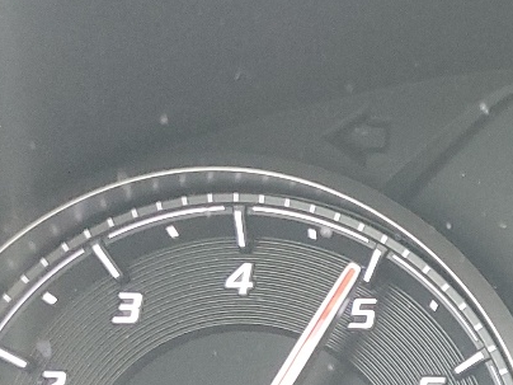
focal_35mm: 103
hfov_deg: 16.8
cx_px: 825
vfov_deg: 14.0
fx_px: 1526
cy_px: 442
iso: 133
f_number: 1.5
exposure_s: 1/60.2
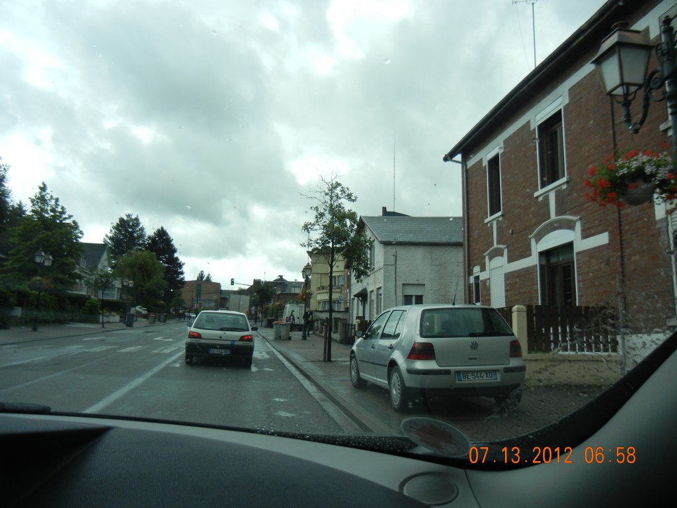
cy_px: 254
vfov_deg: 46.8
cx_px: 338
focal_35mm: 30
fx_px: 587
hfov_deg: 60.0
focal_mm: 5.4
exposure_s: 1/245
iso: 160
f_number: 7
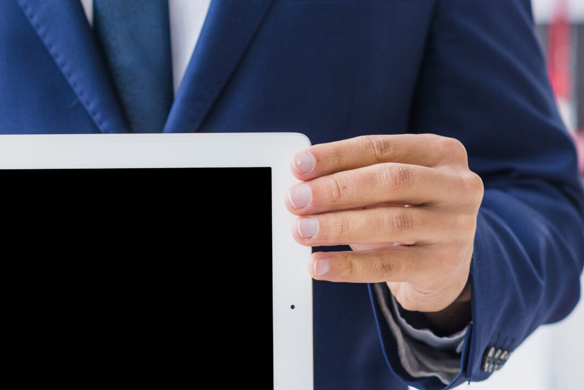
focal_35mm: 118
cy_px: 285
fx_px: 1915
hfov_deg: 17.3
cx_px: 335
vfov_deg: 11.6
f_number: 3.2
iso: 250
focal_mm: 50
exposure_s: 1/160
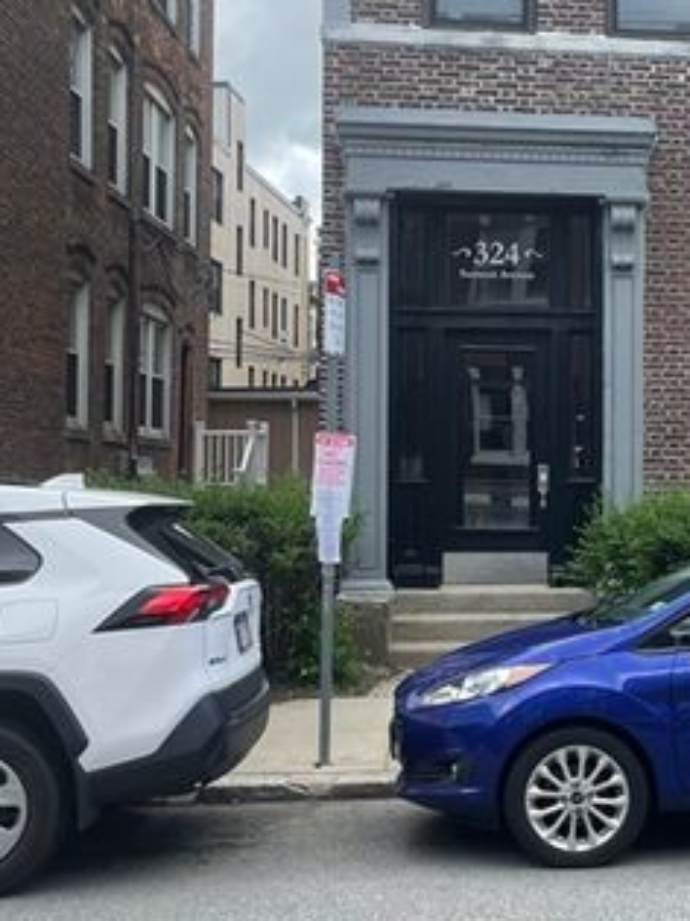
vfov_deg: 34.9
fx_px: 1463
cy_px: 437
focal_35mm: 55
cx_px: 672
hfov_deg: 25.4
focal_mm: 4.2
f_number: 1.6
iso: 32
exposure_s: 1/963
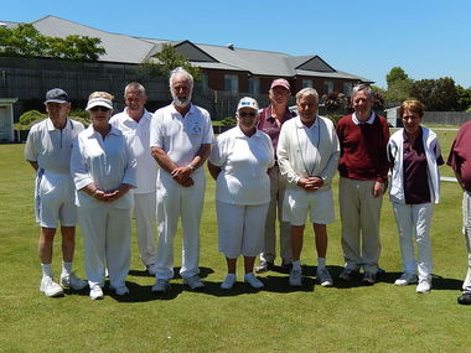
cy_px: 176
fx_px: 558
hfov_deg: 45.8
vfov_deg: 35.1
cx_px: 236
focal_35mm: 41
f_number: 4.2
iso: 125
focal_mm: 7.3
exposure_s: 1/1250
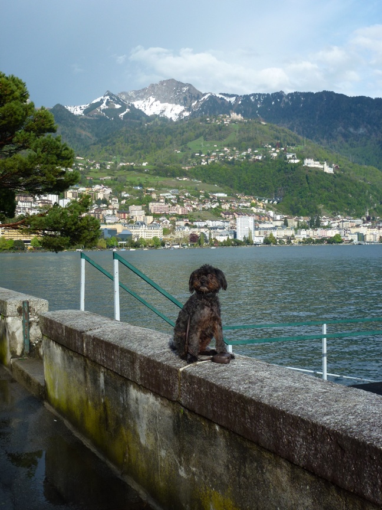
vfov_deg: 45.8
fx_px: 603
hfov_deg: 35.1
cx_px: 191
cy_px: 255
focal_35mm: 41
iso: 100
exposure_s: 1/640
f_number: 3.9
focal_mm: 7.4
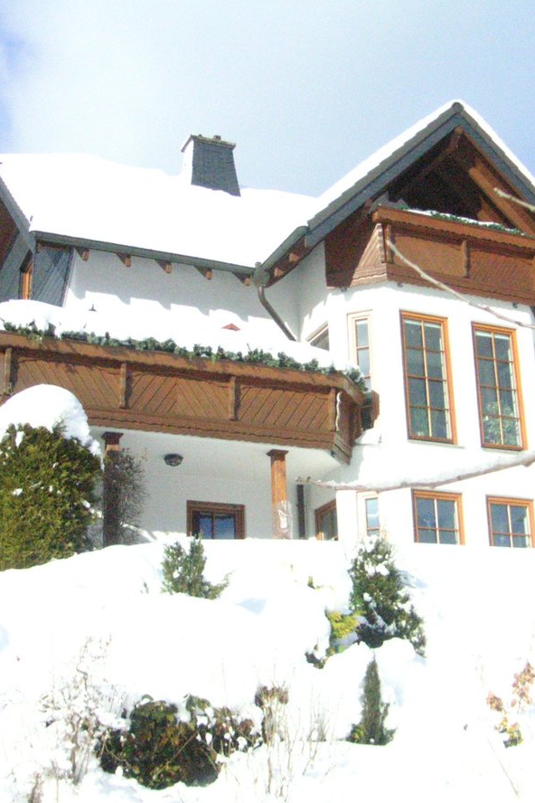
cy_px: 402
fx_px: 1159
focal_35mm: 52
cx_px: 279
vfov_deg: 38.2
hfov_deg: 26.0
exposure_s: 1/1000
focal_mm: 6.1
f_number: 6.7
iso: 400
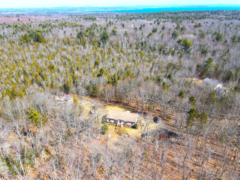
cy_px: 90
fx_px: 166
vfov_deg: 56.8
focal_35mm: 24
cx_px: 120
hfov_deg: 71.6
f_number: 2.8
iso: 100
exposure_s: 1/500
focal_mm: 4.5
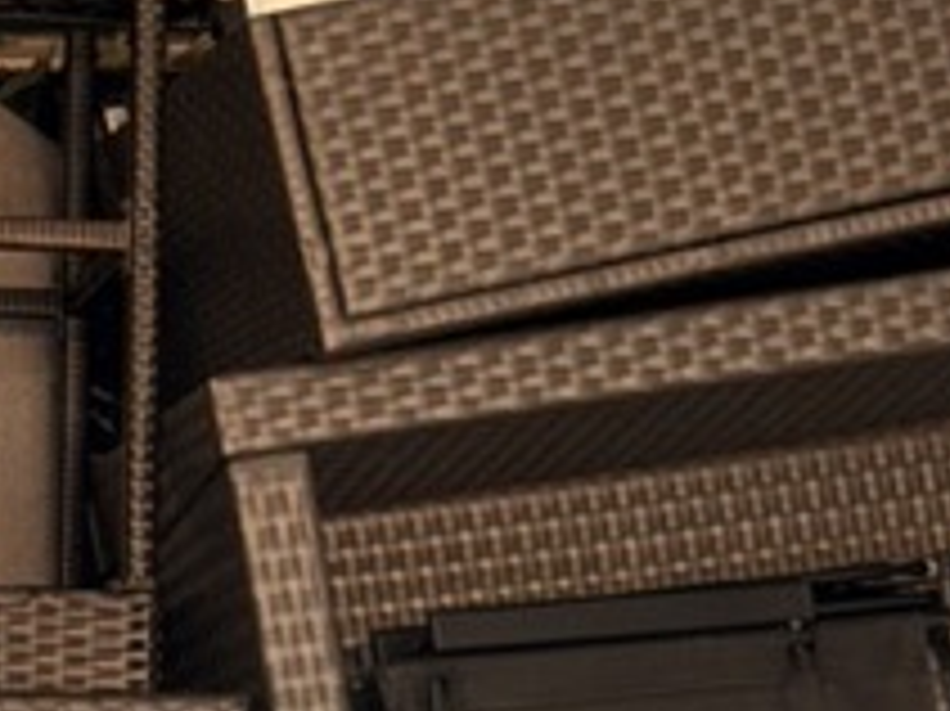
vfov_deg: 7.2
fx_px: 5623
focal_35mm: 205
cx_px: -128
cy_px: 531
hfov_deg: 9.5
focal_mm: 6.76
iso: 200
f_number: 1.78
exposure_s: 1/60
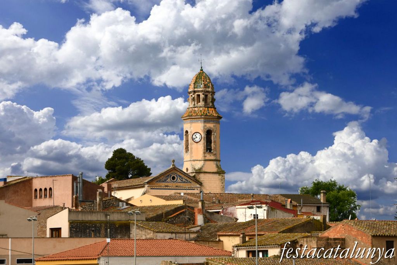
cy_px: 132
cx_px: 198
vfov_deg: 9.9
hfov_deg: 14.9
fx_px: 1521
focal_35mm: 138
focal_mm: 92
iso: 100
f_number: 10
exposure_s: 1/400
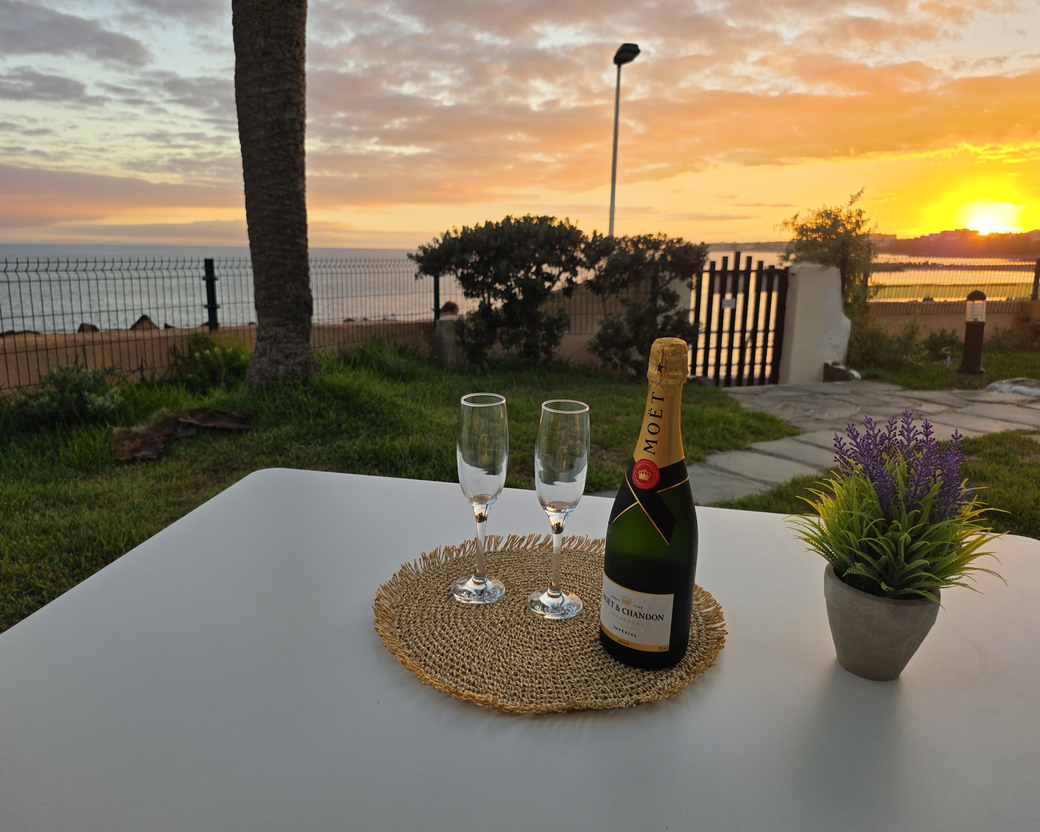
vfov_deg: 58.8
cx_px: 500
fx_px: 739
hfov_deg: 70.3
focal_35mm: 24
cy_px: 416
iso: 32
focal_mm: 6.25
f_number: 1.7
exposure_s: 1/359
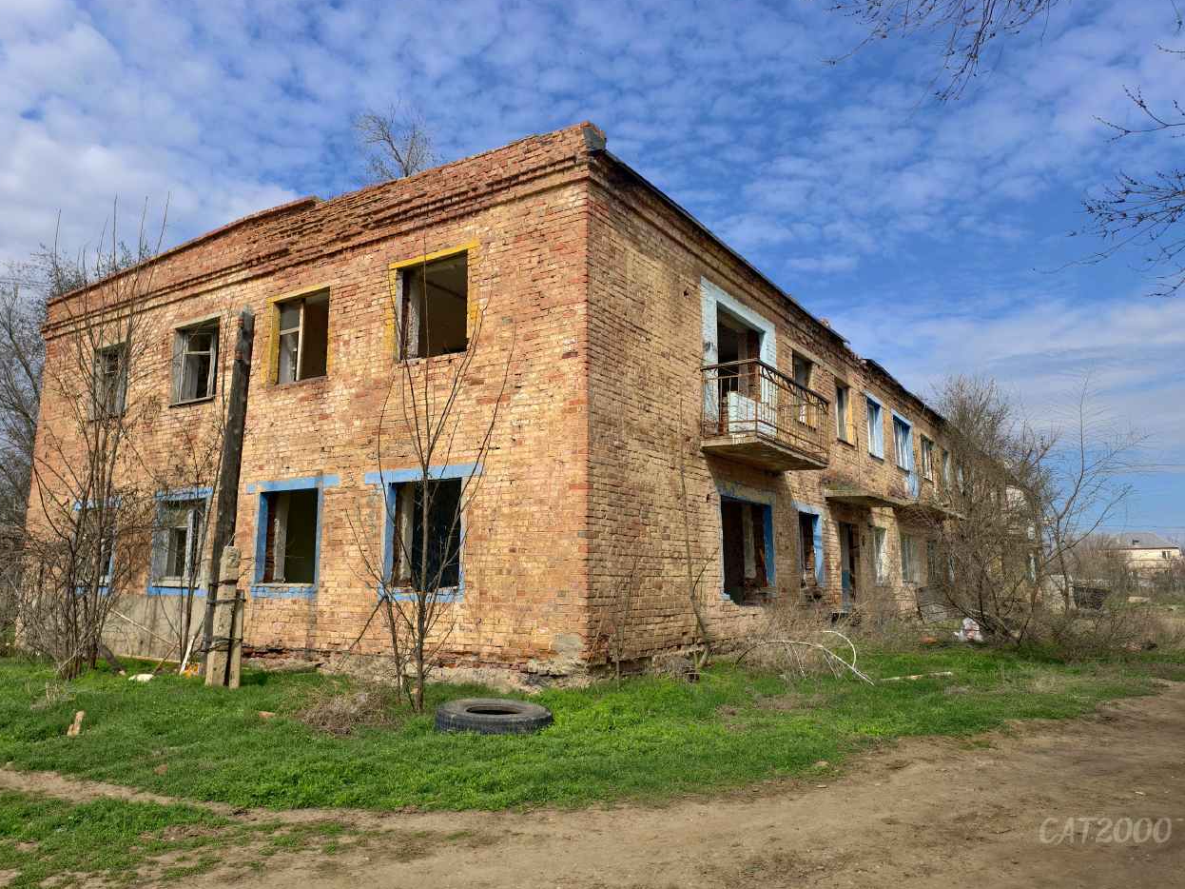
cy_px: 442
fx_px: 821
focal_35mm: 24
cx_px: 573
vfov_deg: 56.8
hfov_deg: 71.6
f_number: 1.57
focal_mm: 6.54
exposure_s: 1/2639
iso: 72
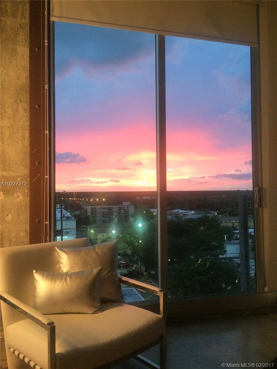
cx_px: 138
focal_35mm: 29
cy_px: 184
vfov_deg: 61.7
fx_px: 309
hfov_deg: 48.2
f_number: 2.2
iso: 160
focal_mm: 4.15
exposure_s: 1/30
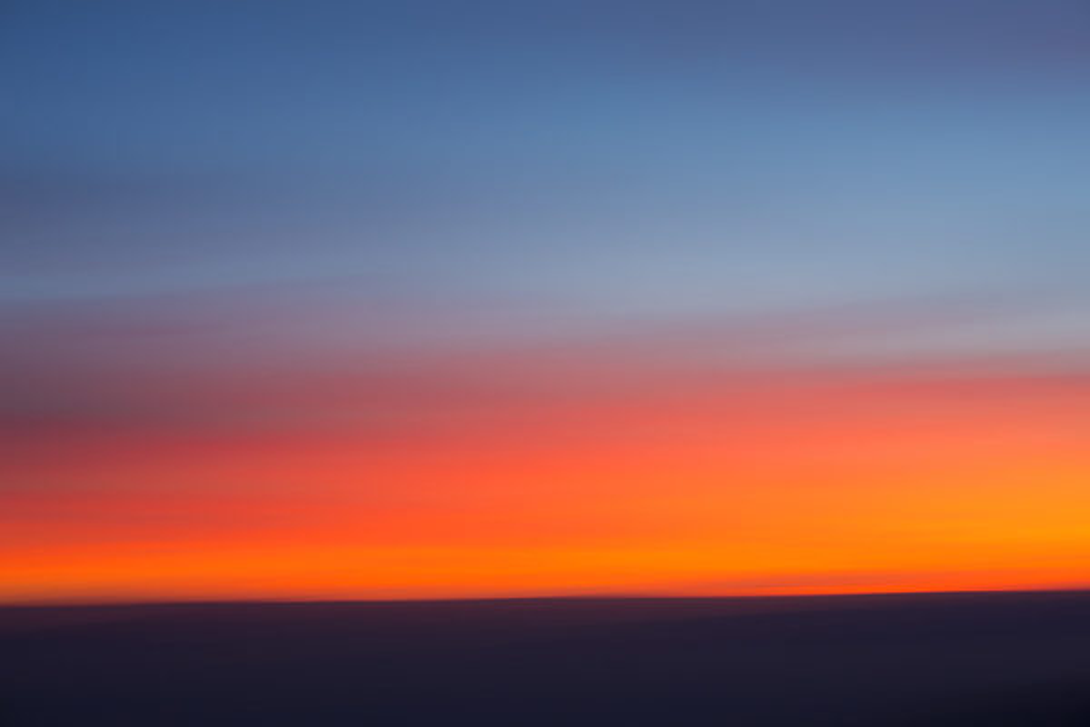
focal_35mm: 70
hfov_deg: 28.8
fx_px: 2119
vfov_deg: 19.5
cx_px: 545
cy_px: 364
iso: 200
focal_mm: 70
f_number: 11
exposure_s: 1/4
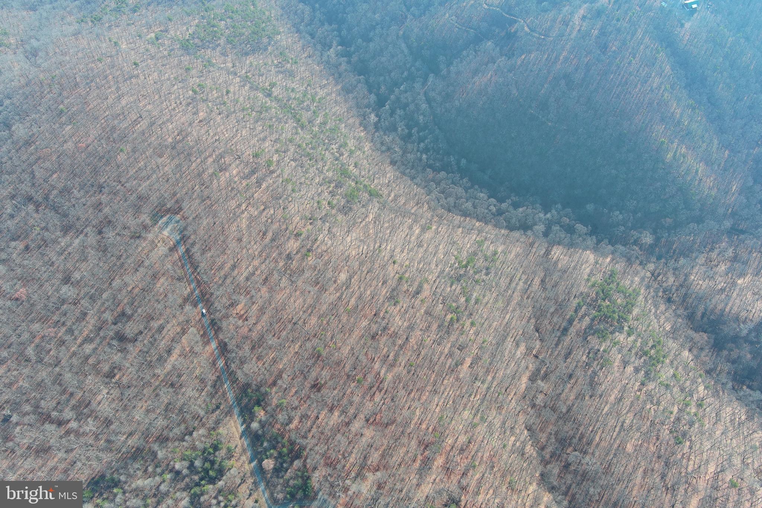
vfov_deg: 45.0
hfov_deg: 63.7
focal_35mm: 29
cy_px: 254
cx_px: 381
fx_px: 614
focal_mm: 10.57
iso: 100
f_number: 2.8
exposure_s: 1/293
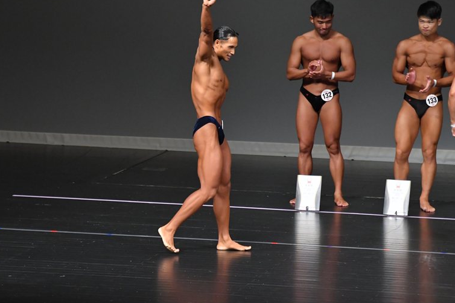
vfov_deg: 4.7
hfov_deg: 7.0
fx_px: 3701
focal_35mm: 293
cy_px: 148
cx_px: 228
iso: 5000
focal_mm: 190
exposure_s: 1/400
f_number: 5.6
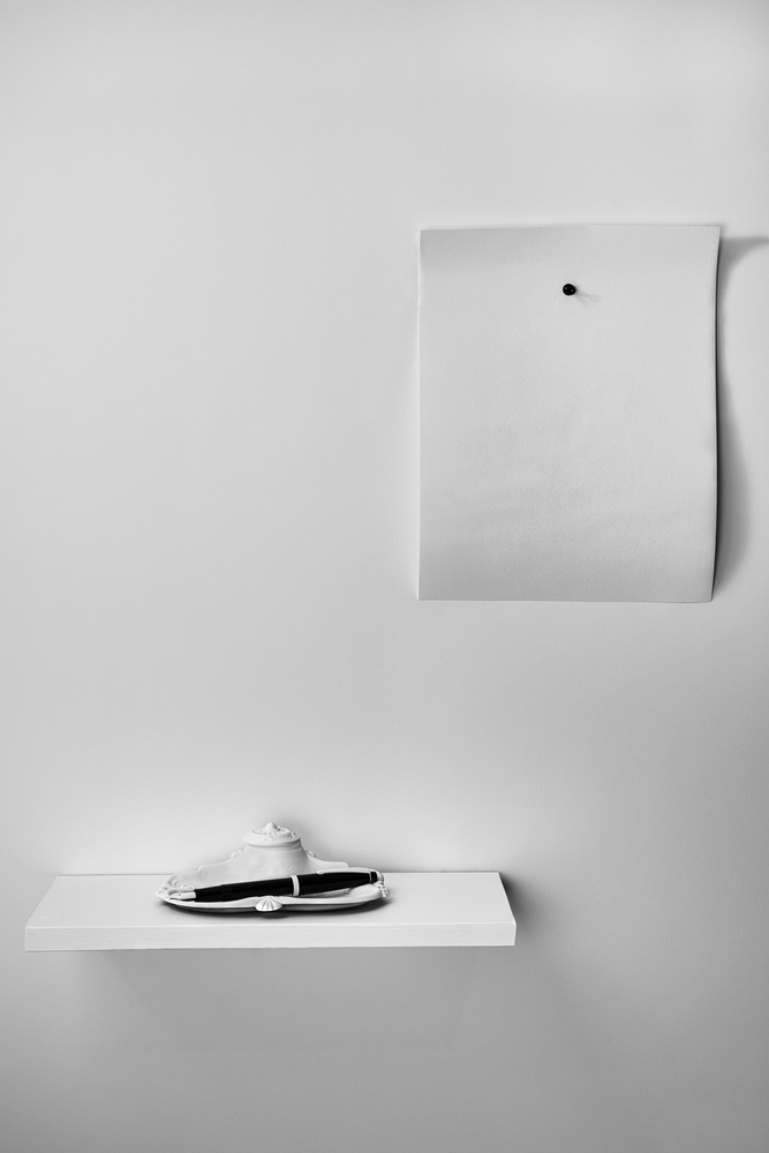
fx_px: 1922
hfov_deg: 22.6
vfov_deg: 33.4
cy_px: 576
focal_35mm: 60
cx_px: 384
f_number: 11
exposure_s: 1/4
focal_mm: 60
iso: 100
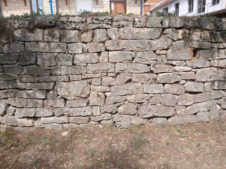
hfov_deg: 67.3
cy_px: 84
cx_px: 113
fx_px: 170
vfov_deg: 53.1
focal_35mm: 26
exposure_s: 1/318
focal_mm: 3.98
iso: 20
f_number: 1.8
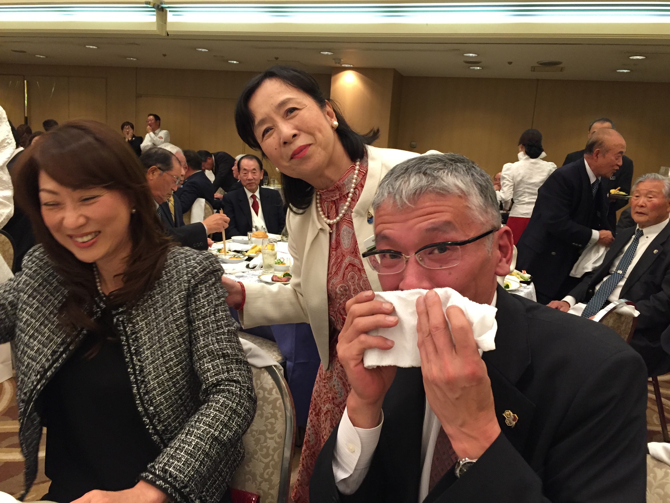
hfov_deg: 61.7
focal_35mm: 29
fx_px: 561
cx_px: 335
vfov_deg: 48.2
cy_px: 252
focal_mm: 4.15
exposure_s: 1/30
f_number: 2.2
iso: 125
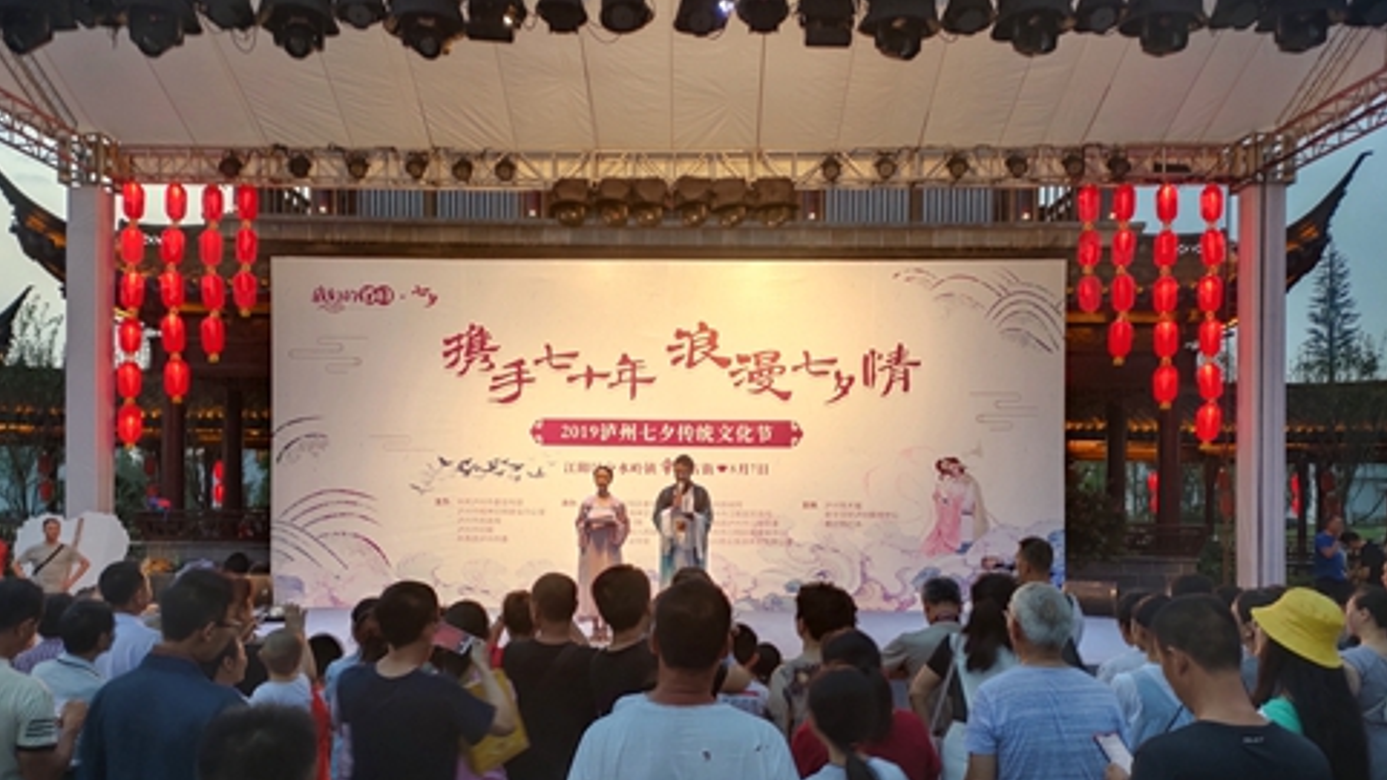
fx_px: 956
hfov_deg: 71.9
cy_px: 488
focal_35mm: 26
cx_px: 676
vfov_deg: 44.0
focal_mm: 4.76
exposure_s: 1/609
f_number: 1.79
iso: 56
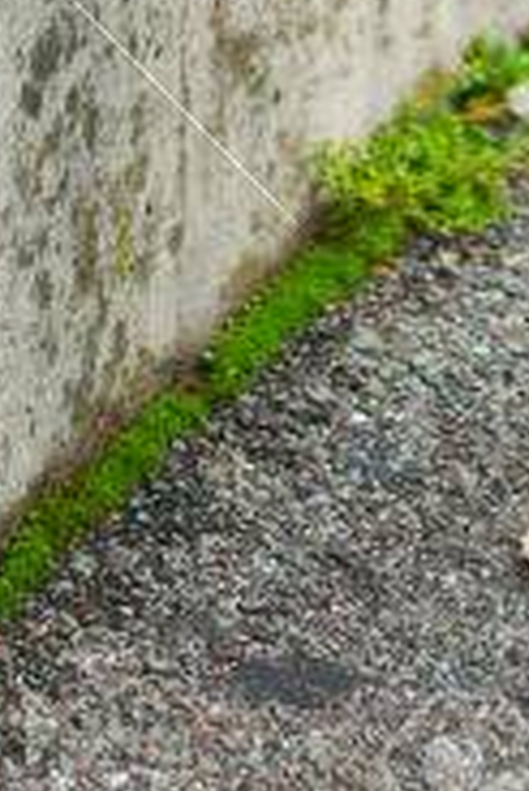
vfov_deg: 5.4
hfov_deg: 3.9
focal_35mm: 353
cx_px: 488
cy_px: -1814
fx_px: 7766
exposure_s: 1/320
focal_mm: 50
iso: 100
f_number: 3.5
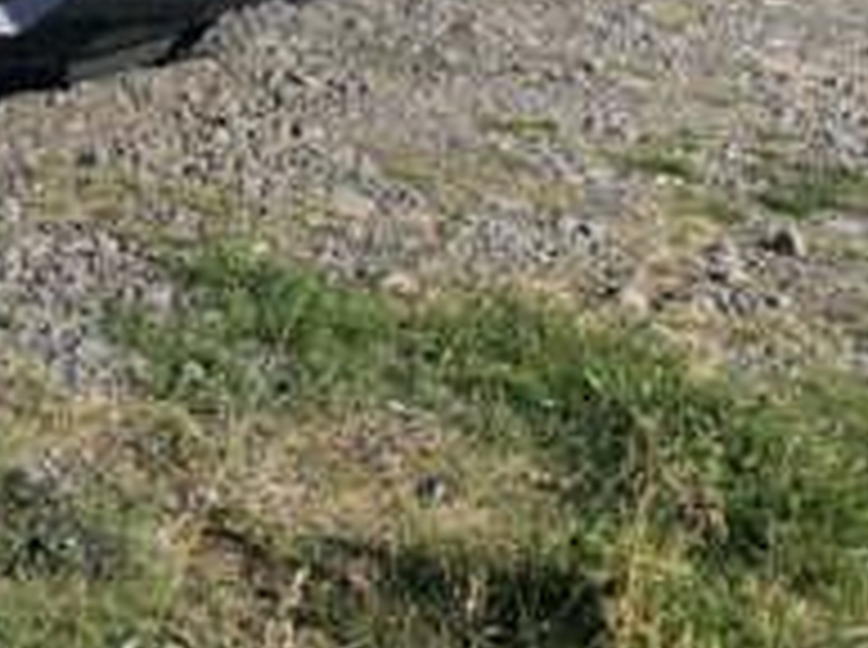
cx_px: -441
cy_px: -279
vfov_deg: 16.7
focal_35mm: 81
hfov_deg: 20.6
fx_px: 2027
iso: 25
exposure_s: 1/1845
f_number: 1.8
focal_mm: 4.25
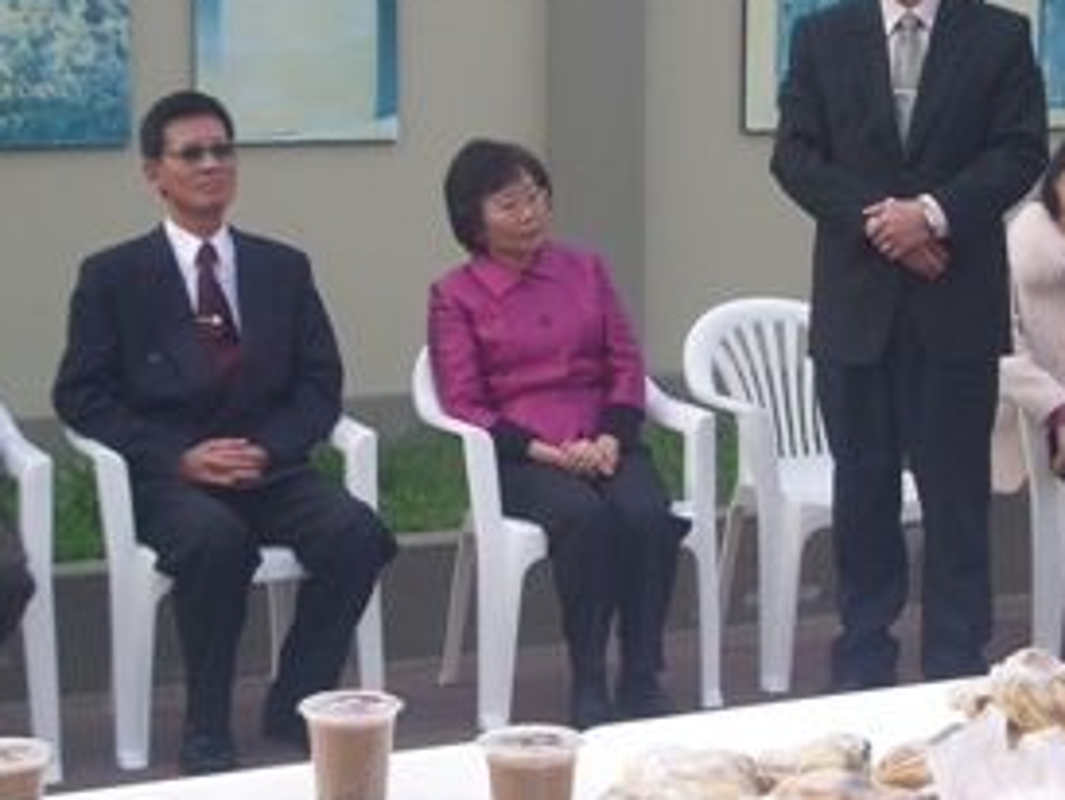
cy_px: 377
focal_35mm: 80
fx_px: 2463
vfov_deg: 18.5
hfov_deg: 24.4
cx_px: 552
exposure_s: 1/160
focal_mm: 8.2
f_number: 3.1
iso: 80
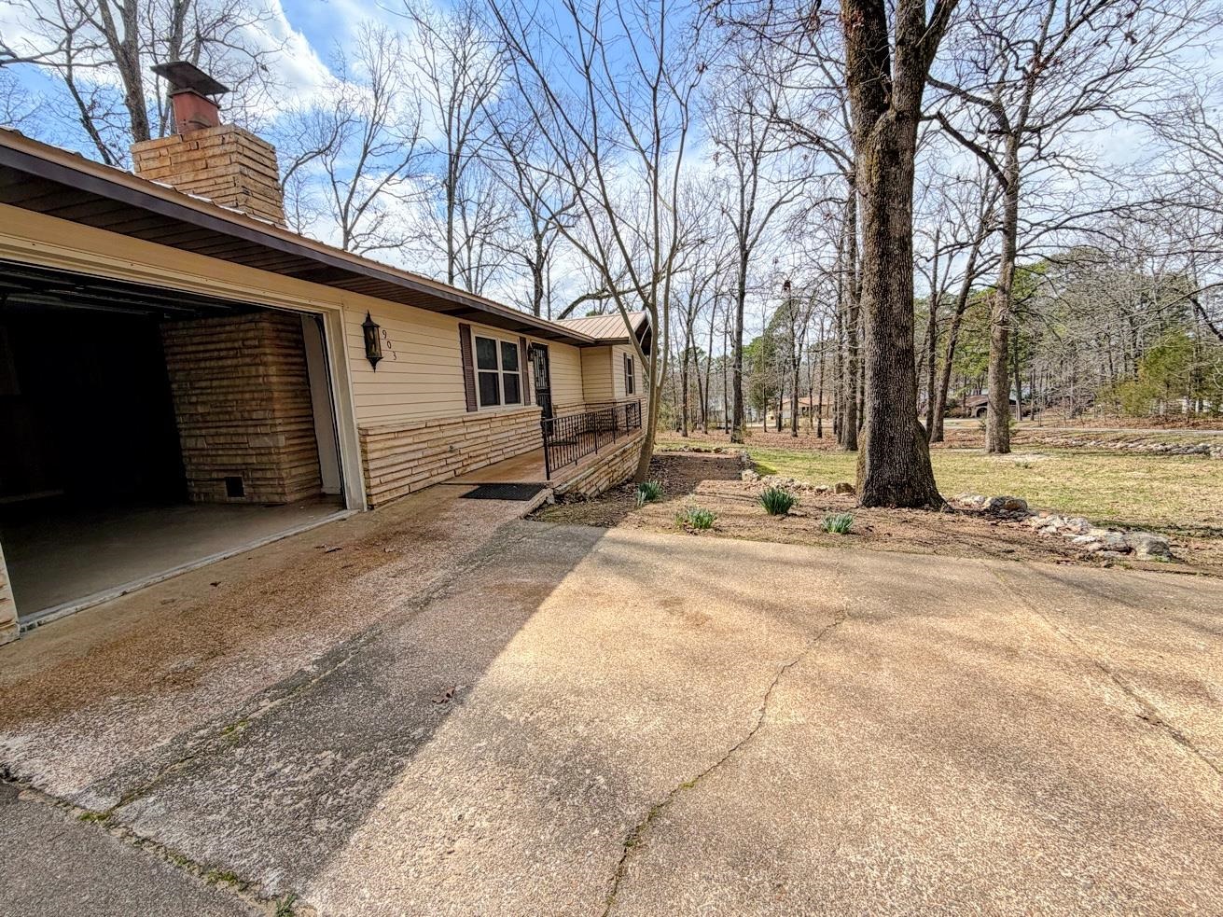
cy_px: 458
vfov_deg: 85.7
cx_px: 612
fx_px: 495
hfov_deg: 102.1
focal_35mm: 14
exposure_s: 1/770
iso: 25
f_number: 2.2
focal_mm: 2.22
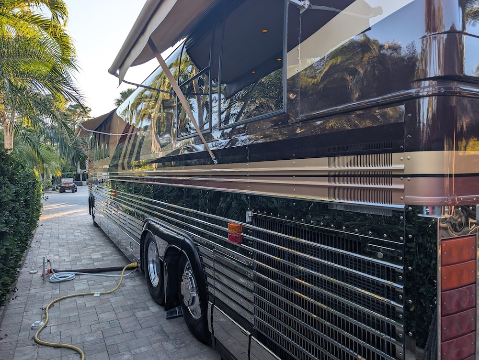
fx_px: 333
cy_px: 180
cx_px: 240
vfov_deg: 56.9
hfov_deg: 71.5
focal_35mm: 24
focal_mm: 6.9
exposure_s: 1/184
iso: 20
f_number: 1.68
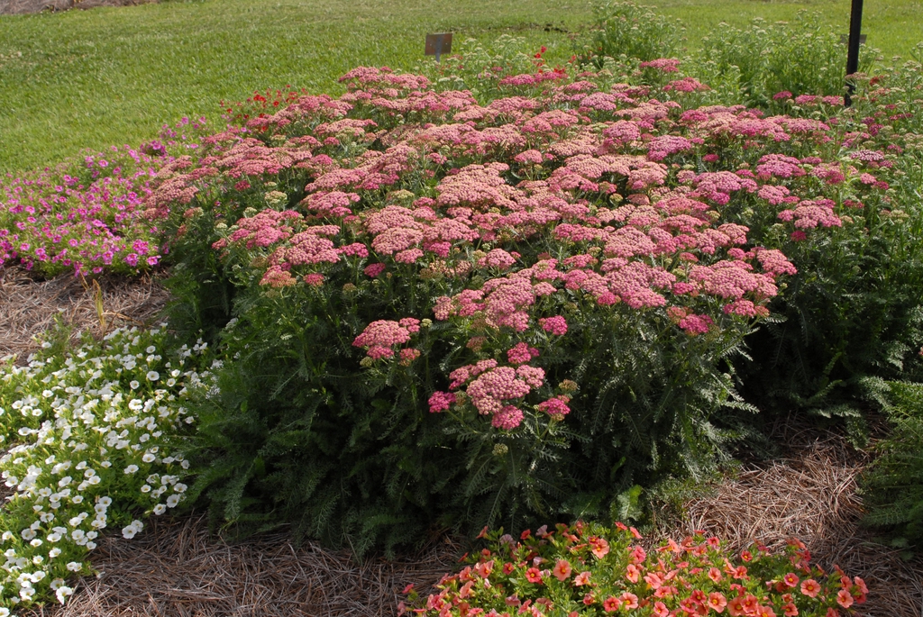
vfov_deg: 32.0
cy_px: 308
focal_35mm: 42
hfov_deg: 46.4
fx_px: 1078
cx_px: 462
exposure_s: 1/320
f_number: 9
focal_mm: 28
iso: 400
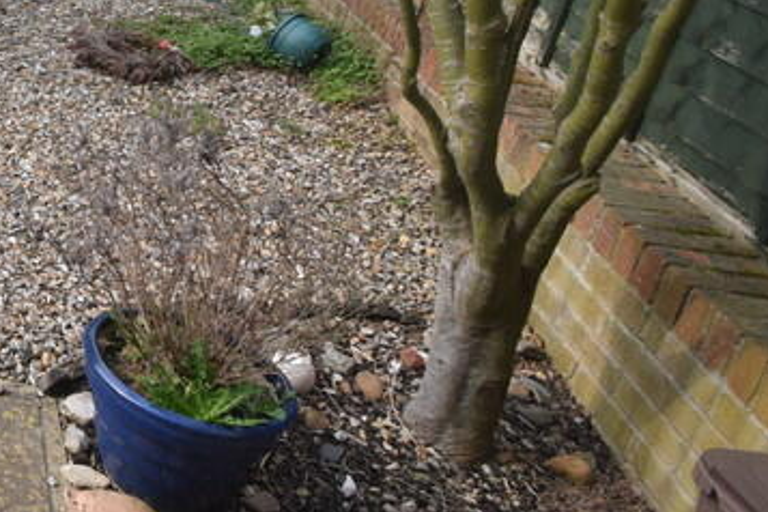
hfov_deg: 30.6
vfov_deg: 29.1
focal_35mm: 43
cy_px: -8
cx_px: -323
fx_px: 917
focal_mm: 10
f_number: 8
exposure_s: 1/250
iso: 400
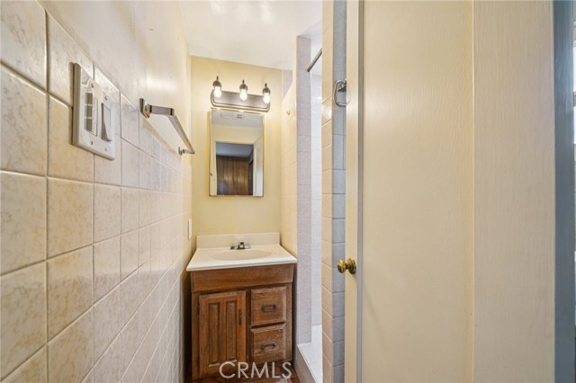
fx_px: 208
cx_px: 288
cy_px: 192
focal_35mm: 13
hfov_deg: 108.4
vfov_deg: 85.4
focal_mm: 13
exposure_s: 1/13
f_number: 8
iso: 400
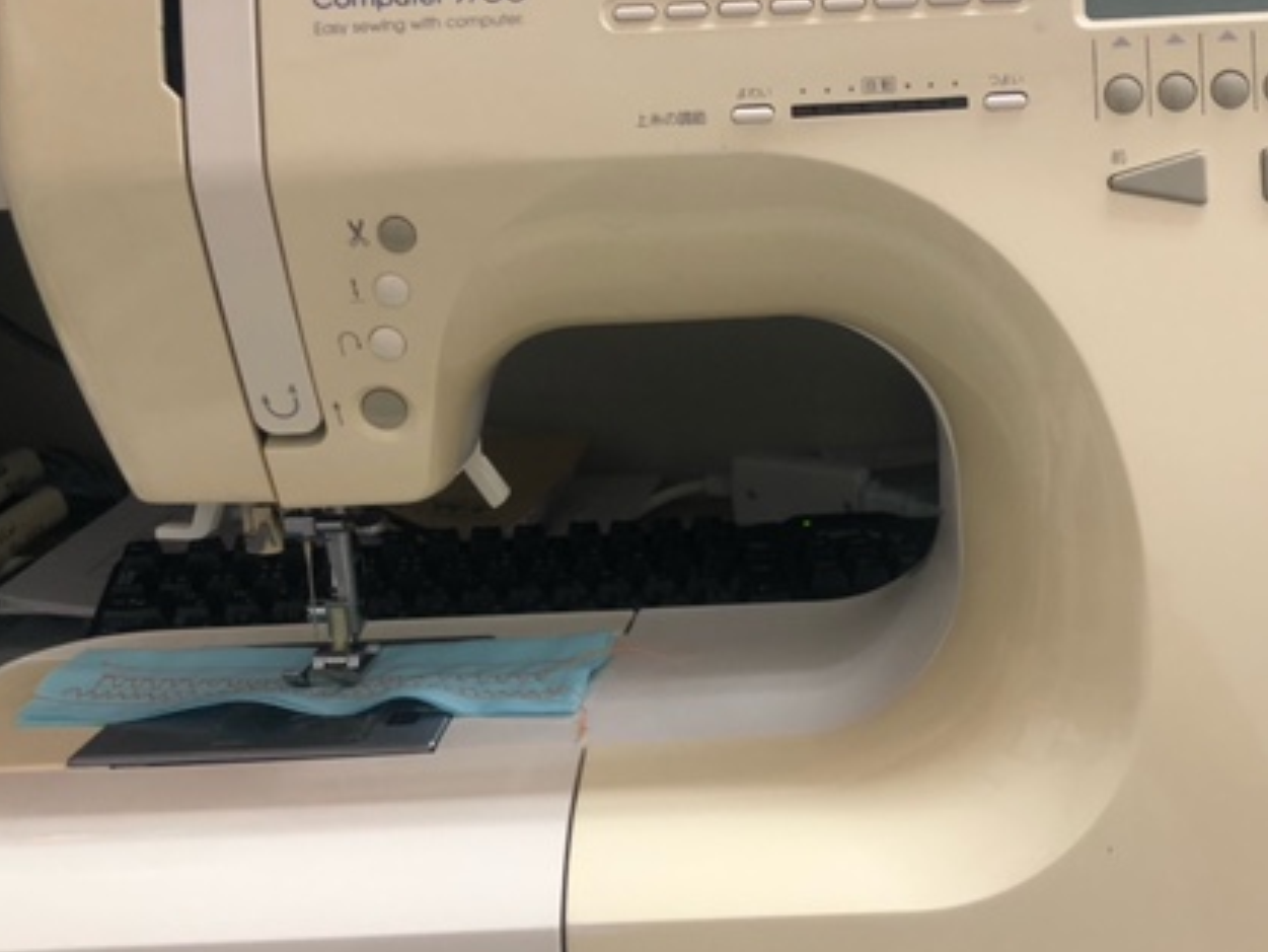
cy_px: 554
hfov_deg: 43.6
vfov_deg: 33.5
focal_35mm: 43
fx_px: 1576
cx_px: 763
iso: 40
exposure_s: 1/33
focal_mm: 4
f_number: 1.8
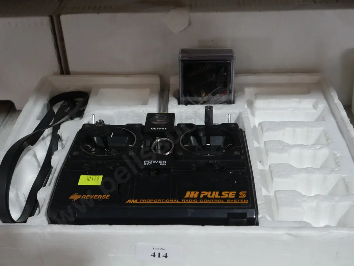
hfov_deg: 44.8
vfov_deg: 34.4
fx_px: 430
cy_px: 133
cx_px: 177
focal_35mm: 42
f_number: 4.6
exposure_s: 1/60
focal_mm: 21
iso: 400
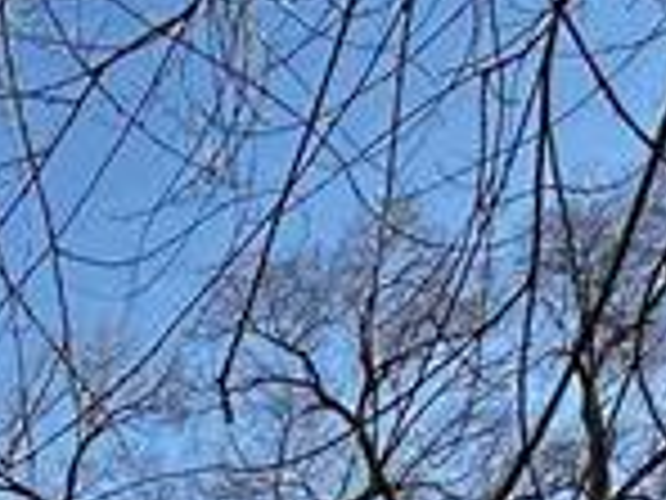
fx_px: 1866
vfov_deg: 11.0
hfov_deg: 17.2
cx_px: -464
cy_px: 1423
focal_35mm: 97
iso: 40
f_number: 2.2
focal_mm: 2.22
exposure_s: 1/1103
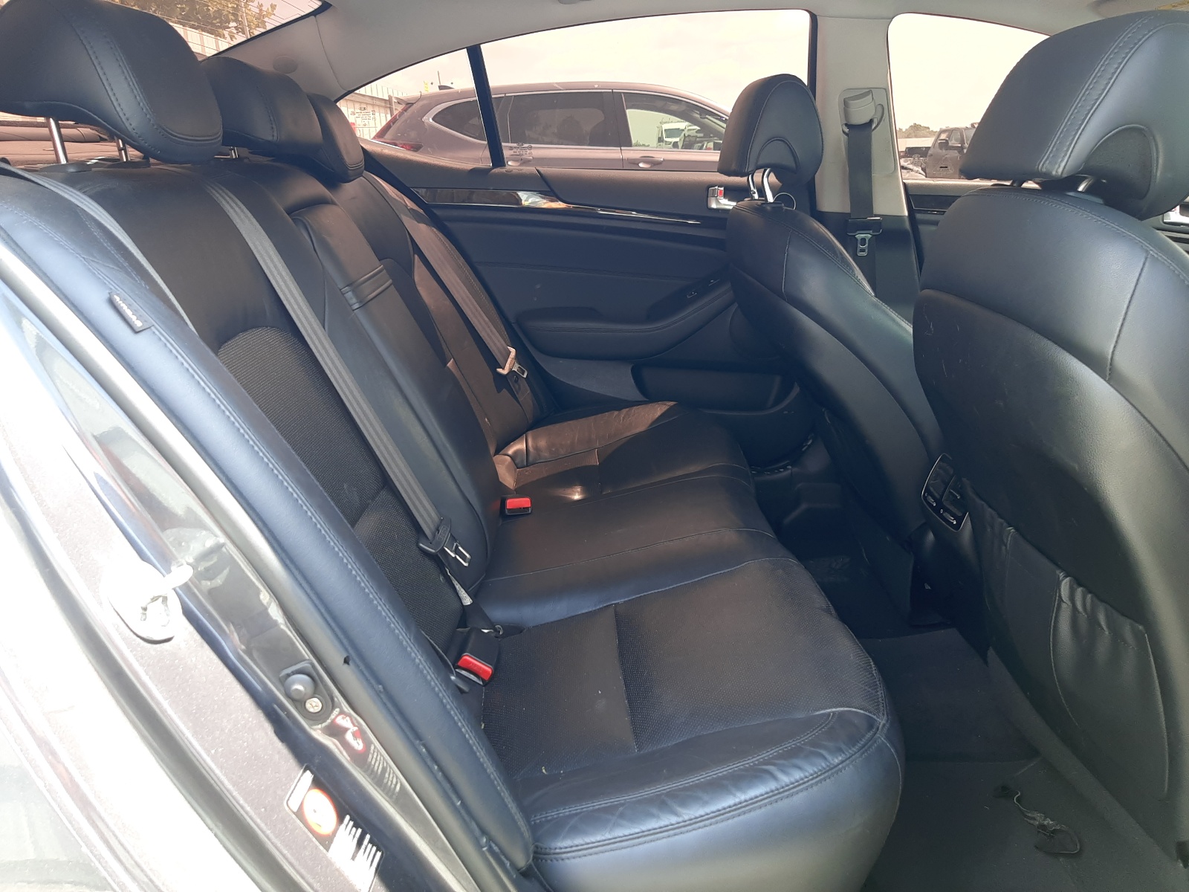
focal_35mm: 26
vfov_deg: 53.1
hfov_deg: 67.3
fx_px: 893
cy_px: 446
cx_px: 594
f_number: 1.7
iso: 40
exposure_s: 1/106
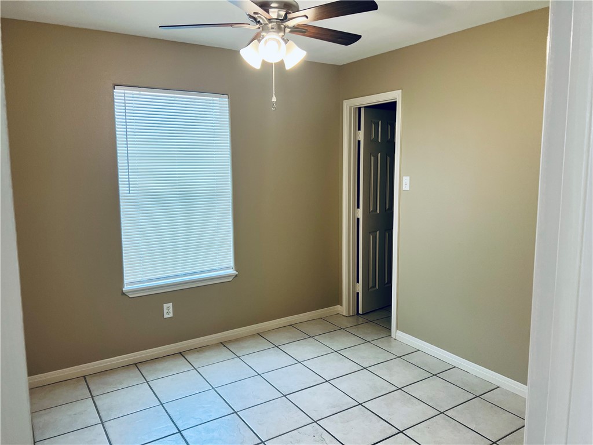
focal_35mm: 26
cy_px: 222
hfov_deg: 67.3
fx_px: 445
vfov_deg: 53.1
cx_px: 296
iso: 80
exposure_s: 1/120
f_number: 1.5
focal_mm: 5.7
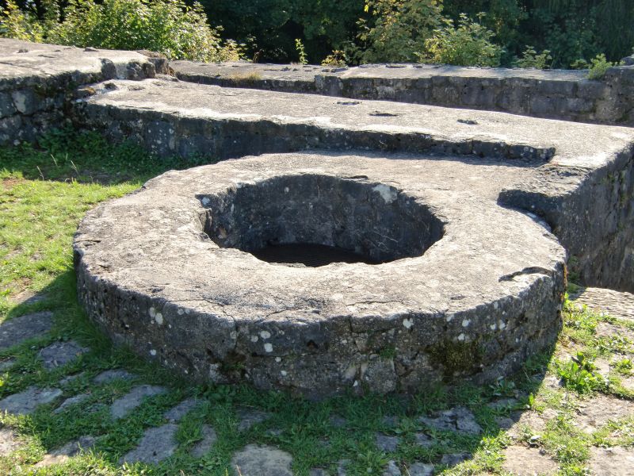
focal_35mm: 40
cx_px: 317
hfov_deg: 46.8
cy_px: 238
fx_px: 733
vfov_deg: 36.0
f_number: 3.8
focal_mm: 7.1
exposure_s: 1/200
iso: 64
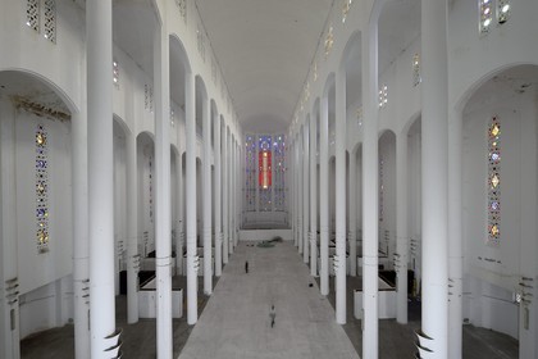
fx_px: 224
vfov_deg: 77.3
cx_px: 269
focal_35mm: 15
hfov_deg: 100.4
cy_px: 180
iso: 200
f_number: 7.1
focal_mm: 15
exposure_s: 1/2.5
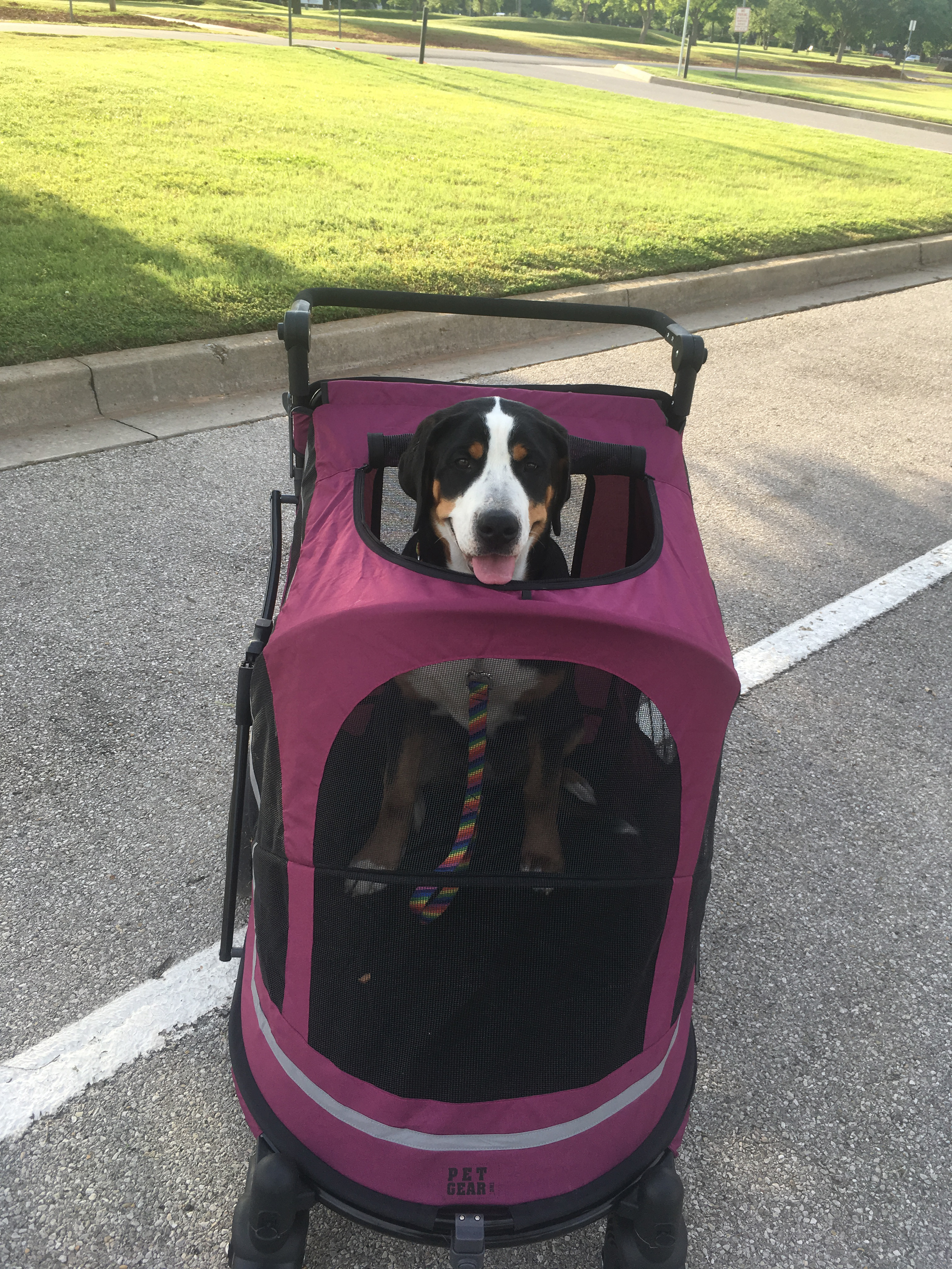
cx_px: 476
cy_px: 634
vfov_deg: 61.7
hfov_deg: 48.2
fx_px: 1063
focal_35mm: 29
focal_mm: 4.15
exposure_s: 1/319
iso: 25
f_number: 2.2
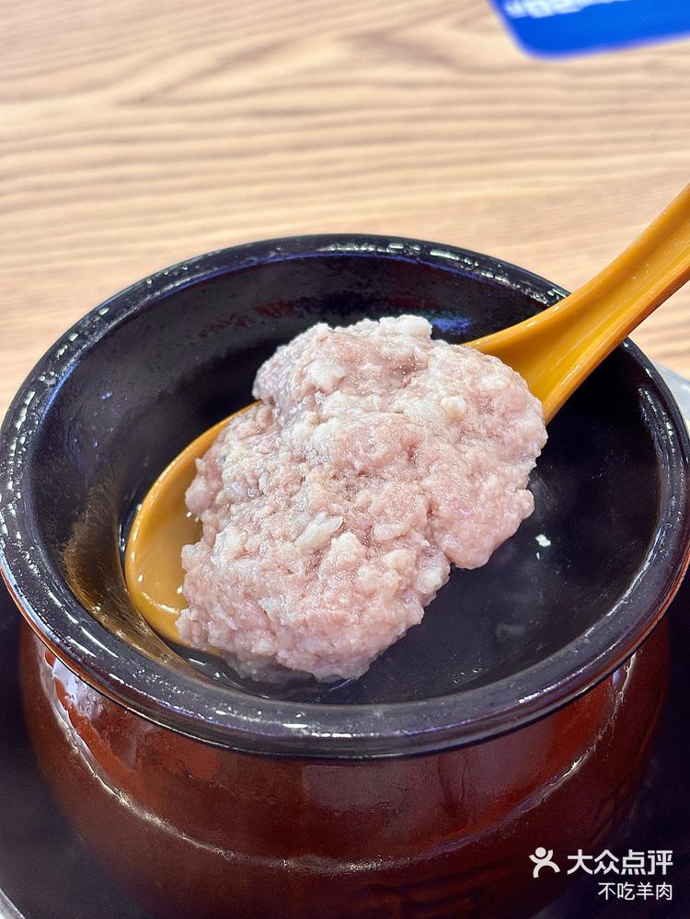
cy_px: 460
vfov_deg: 36.8
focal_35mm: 52
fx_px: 1382
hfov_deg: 28.0
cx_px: 345
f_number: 1.6
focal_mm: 5.96
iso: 40
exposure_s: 1/50
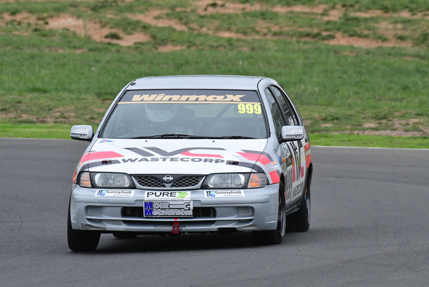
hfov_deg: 2.9
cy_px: 144
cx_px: 214
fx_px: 8583
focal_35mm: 720
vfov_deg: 1.9
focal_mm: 480
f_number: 10
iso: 2500
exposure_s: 1/640
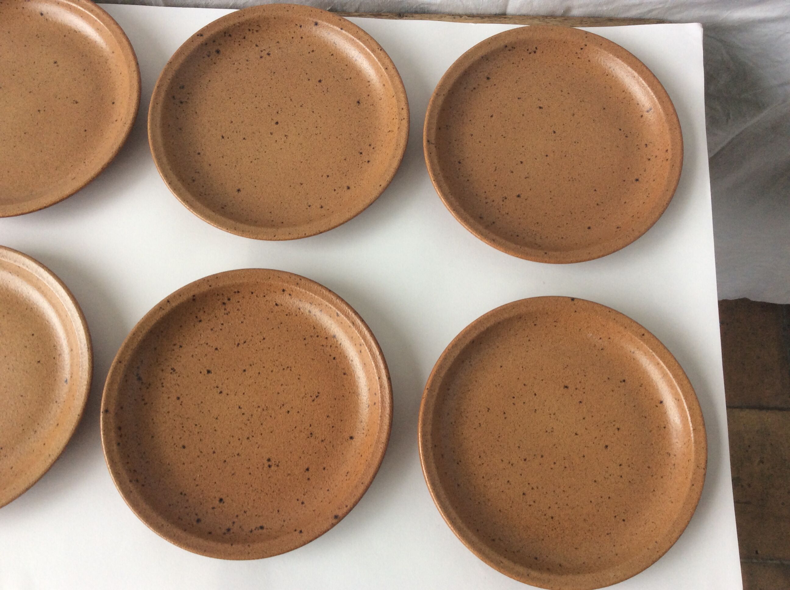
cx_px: 395
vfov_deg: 44.1
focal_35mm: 32
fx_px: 729
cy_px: 295
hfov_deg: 56.9
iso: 40
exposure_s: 1/33
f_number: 2.4
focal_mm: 3.3
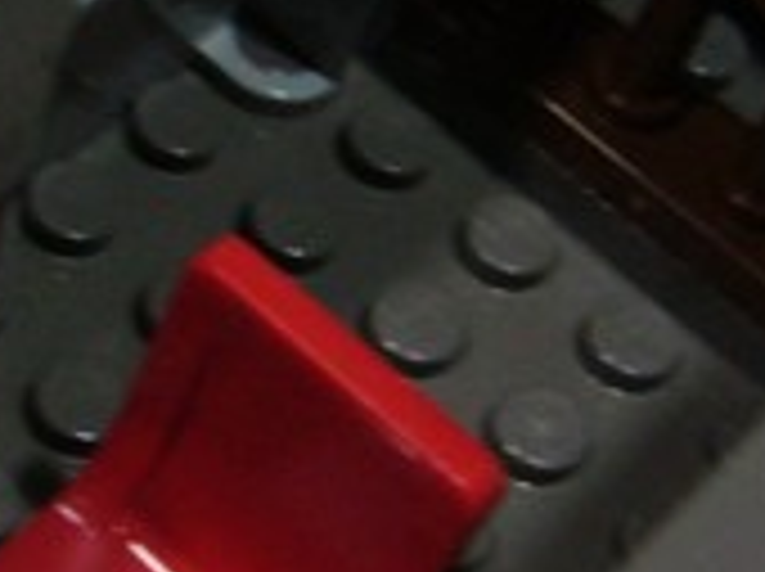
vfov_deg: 11.1
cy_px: -32
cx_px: 148
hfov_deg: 14.9
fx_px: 2913
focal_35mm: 132
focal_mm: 5.8
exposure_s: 1/8
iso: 200
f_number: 2.8
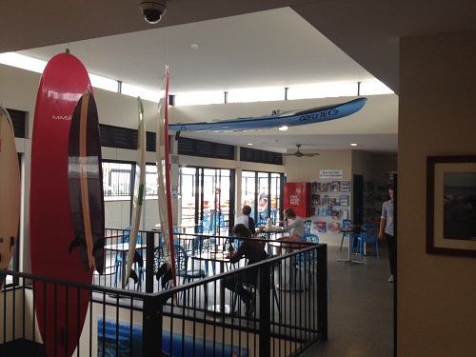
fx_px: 481
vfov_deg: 40.7
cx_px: 238
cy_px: 178
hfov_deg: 52.6
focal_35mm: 35
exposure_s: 1/120
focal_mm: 4.28
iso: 50
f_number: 2.4
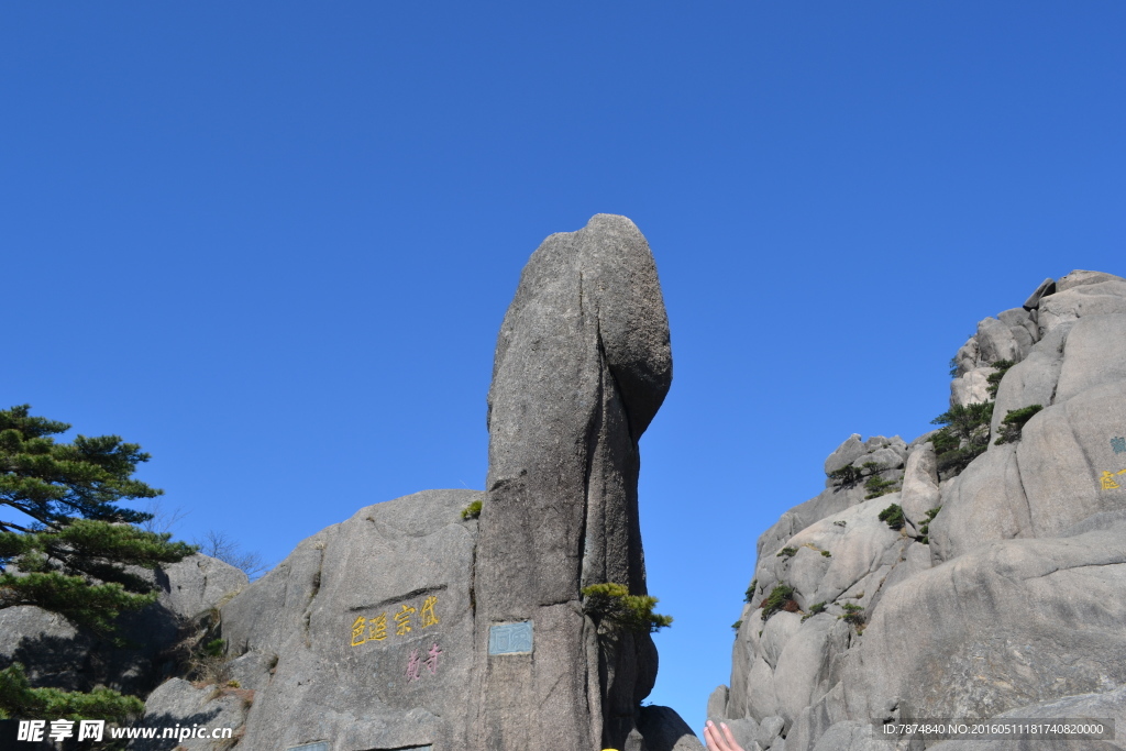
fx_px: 845
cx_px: 563
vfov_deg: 47.9
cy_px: 376
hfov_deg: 67.4
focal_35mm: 27
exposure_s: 1/200
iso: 100
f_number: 7.1
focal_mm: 18
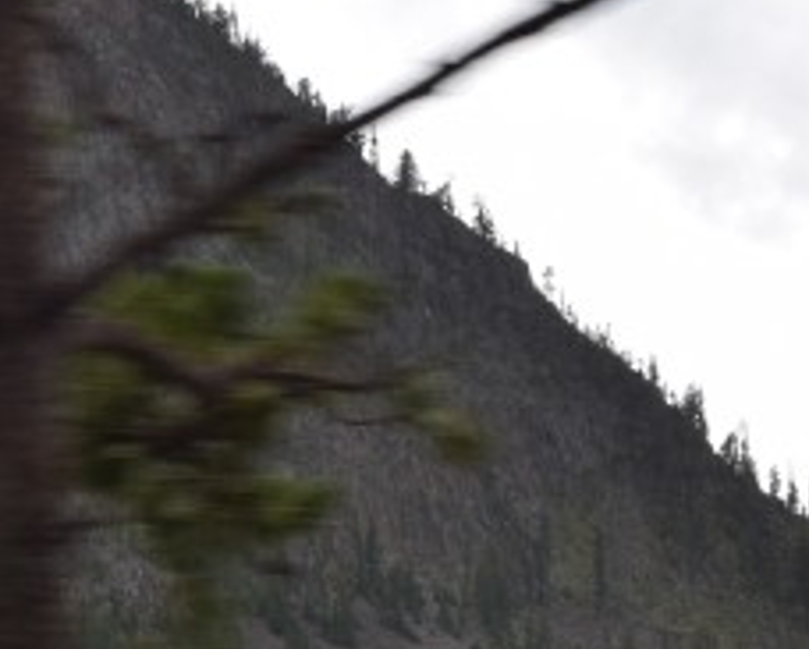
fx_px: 4390
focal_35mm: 183
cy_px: 369
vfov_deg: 8.5
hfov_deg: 10.1
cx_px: -486
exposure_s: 1/250
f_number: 10
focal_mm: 29
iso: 400
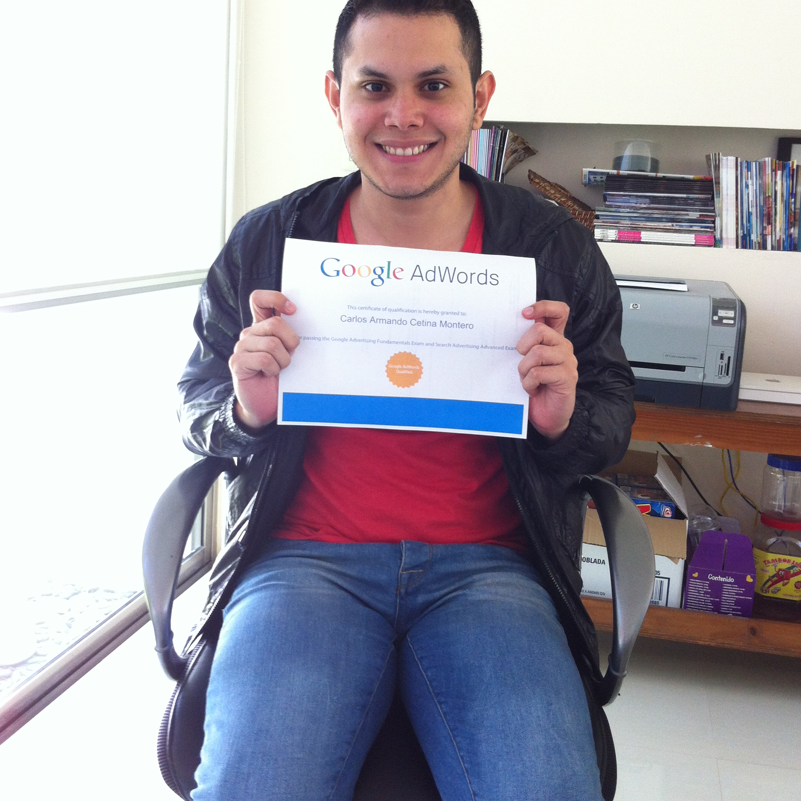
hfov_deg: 40.0
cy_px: 353
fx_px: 1100
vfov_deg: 40.0
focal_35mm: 42
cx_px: 402
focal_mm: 3.85
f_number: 2.8
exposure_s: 1/15
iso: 125
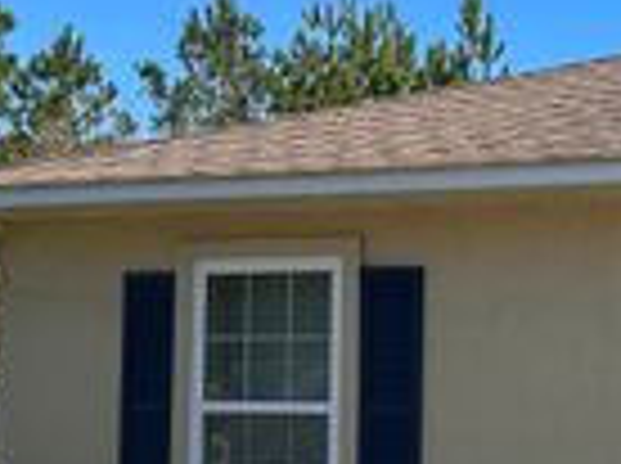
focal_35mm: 87
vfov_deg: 16.7
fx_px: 1558
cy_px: 426
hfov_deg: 21.7
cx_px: 634
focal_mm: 6.86
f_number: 1.78
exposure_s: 1/2591
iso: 80
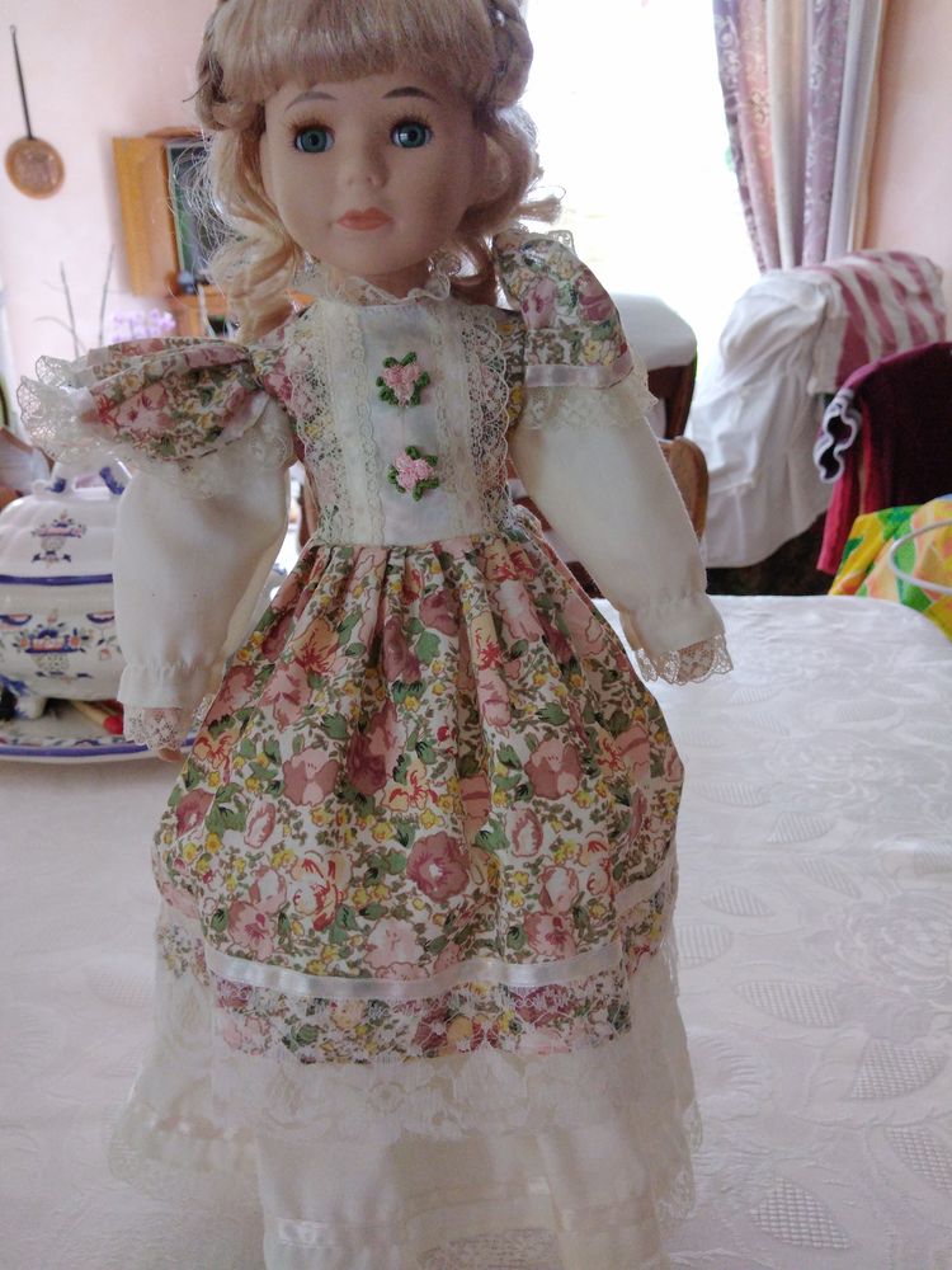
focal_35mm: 26
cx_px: 476
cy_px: 635
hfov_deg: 53.1
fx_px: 953
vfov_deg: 67.3
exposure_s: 1/20
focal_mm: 3.6
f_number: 1.8
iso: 351
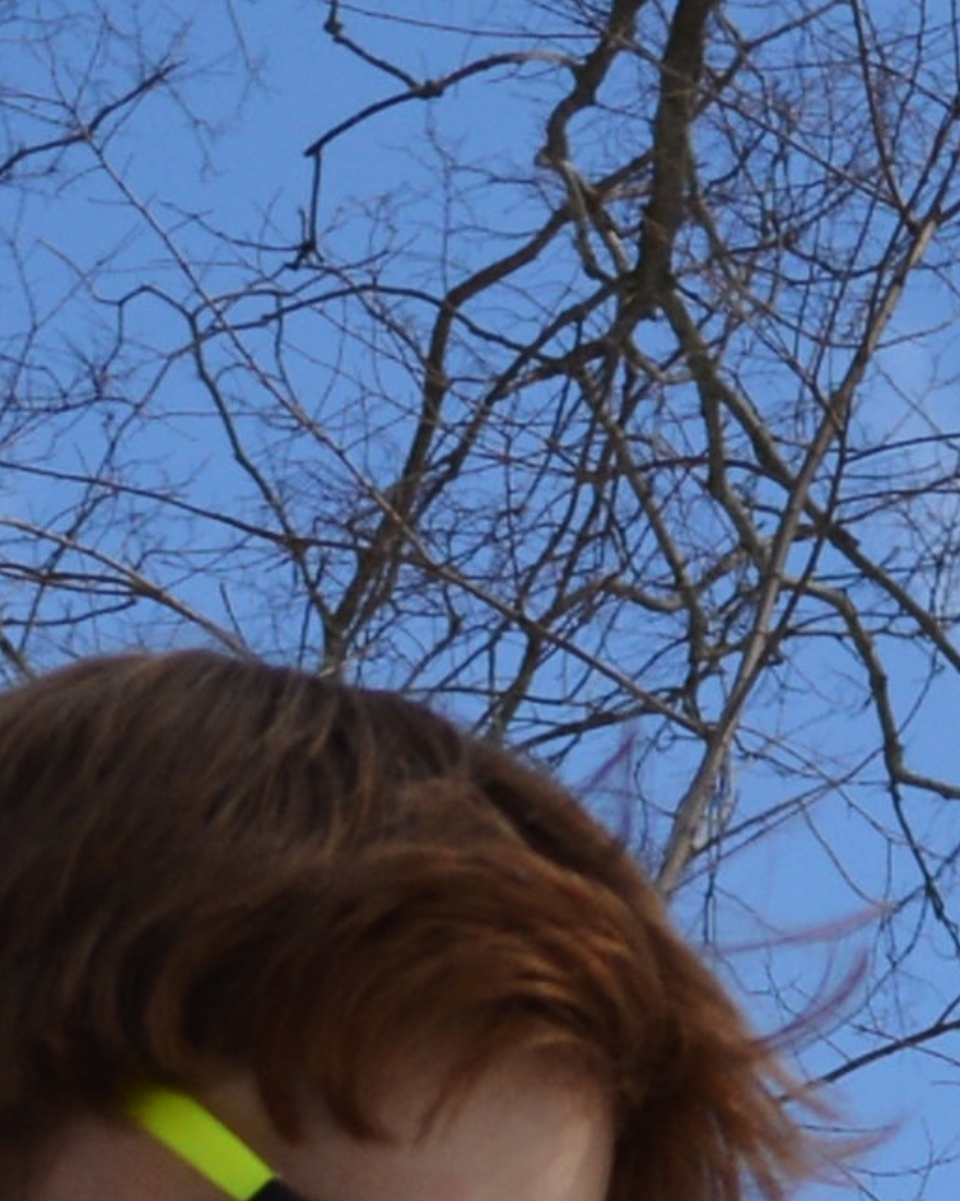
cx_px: 1447
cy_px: 2282
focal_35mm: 237
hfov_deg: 6.4
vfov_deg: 7.8
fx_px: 8421
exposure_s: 1/1250
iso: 100
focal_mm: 18
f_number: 3.5
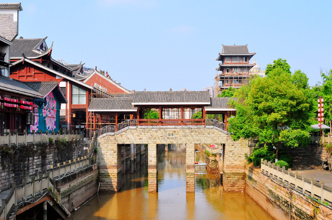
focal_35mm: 44
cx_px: 174
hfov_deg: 44.5
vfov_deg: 30.4
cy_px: 115
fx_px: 405
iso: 800
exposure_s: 1/1000
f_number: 9
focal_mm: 24
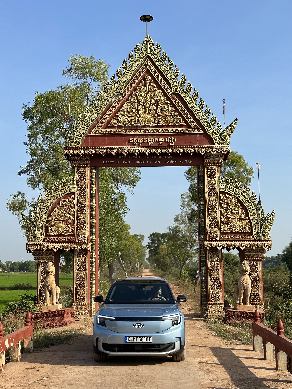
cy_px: 194
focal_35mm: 48
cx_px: 146
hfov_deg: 30.3
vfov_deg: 39.7
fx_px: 540
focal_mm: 6.86
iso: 64
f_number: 1.78
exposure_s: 1/3058
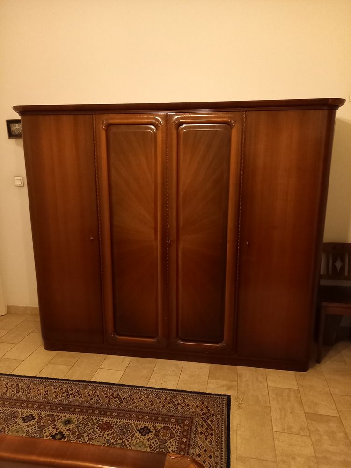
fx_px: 338
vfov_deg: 69.4
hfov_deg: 54.9
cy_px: 234
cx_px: 176
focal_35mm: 25
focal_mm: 4.65
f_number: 1.8
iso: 1000
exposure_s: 1/20
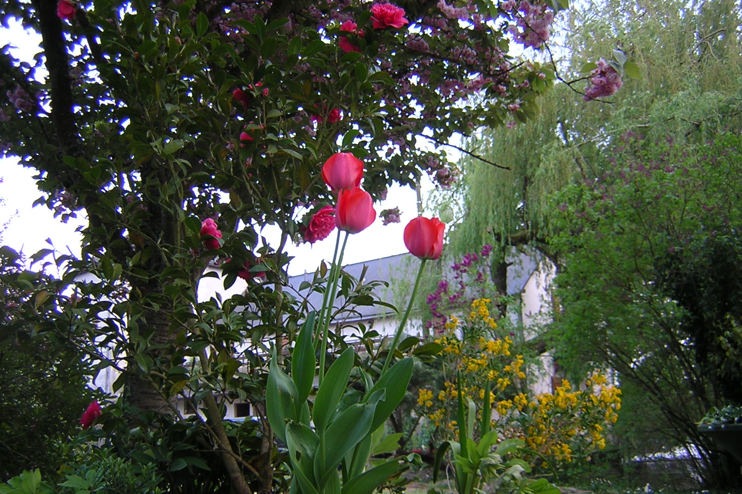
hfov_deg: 50.7
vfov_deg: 35.0
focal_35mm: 38
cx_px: 368
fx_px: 783
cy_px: 235
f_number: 2.6
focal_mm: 4.7
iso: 100
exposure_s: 1/92.5
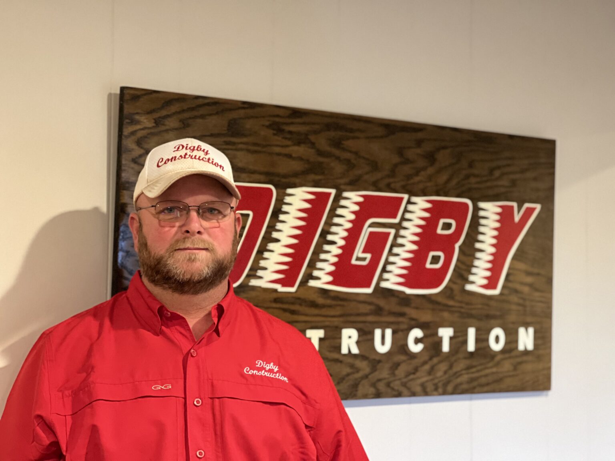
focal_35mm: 77
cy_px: 230
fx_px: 1368
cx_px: 308
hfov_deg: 25.3
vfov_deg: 19.1
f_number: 2.8
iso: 640
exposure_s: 1/15
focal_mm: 9
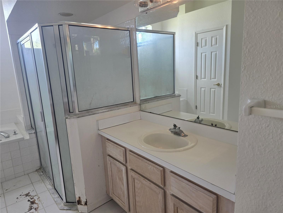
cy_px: 106
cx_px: 142
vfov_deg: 58.9
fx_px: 188
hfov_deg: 73.9
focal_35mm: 23
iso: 80
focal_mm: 6.3
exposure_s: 1/120
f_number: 1.7
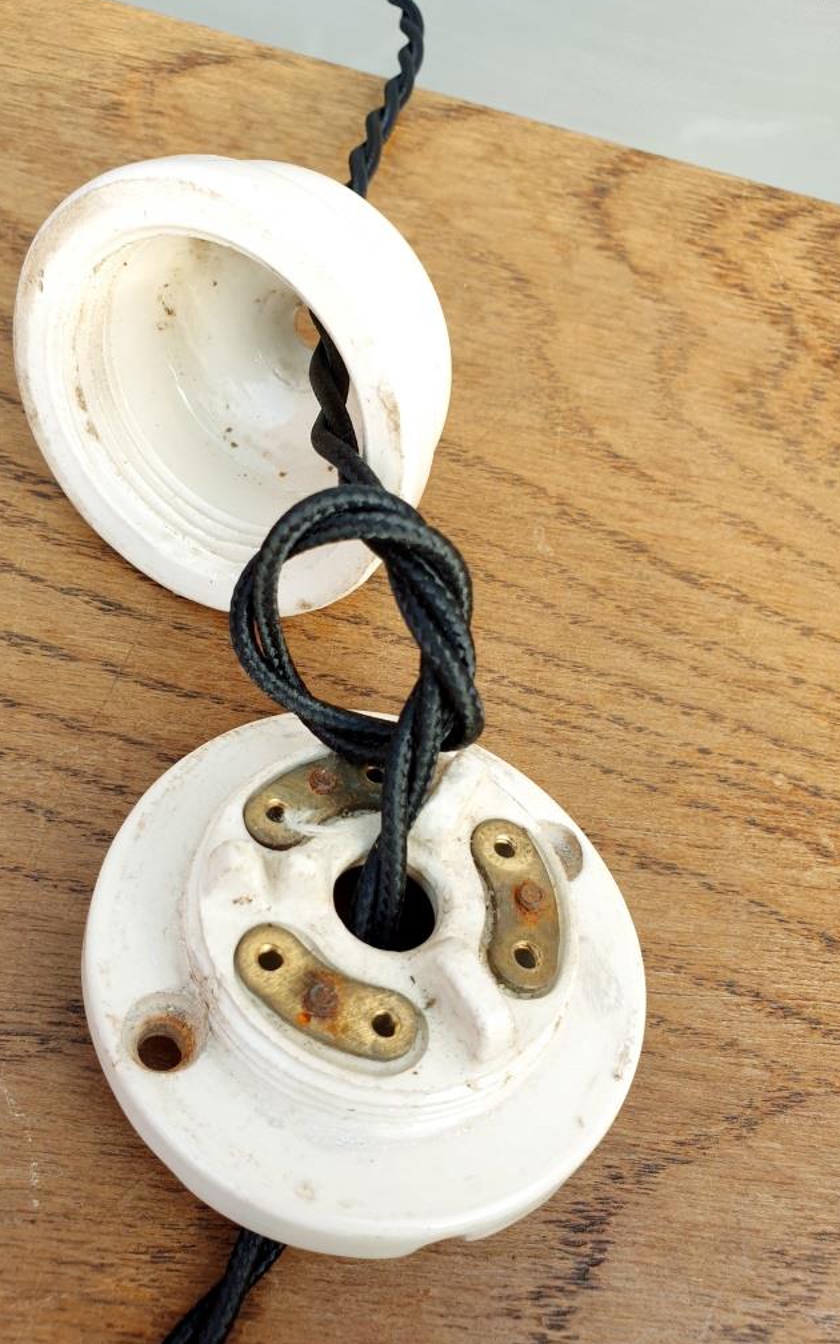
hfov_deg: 44.3
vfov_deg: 66.5
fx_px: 1026
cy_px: 667
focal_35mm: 28
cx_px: 336
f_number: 2.4
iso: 50
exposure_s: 1/207
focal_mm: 4.3
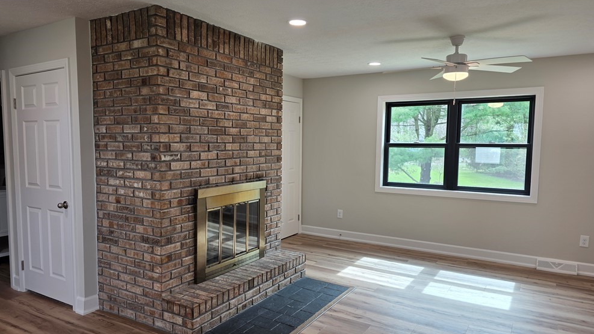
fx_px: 409
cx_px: 289
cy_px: 175
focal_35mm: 26
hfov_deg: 71.9
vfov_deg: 44.4
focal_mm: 6.3
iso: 50
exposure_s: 1/120
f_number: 1.7
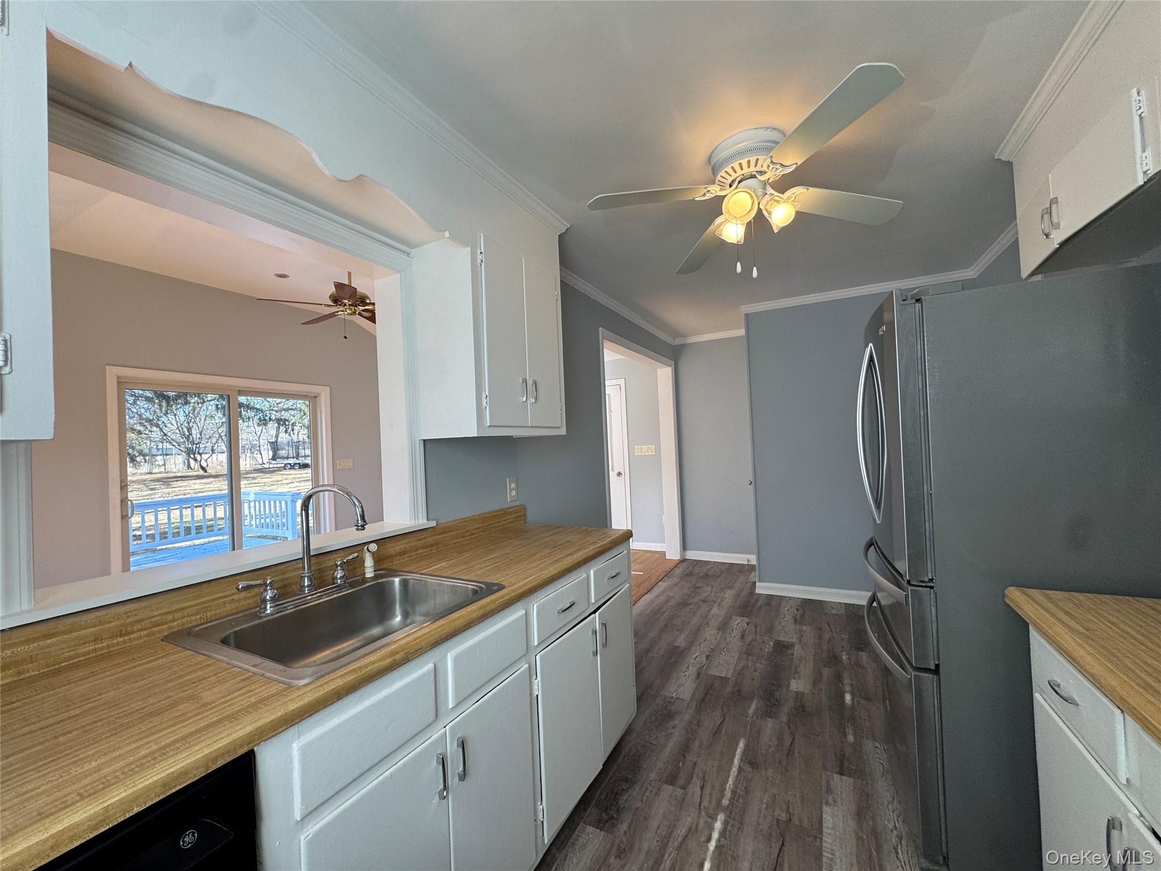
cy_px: 436
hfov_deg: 102.1
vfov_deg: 85.7
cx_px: 580
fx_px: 470
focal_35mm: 14
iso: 80
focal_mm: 2.22
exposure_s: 1/120
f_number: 2.2
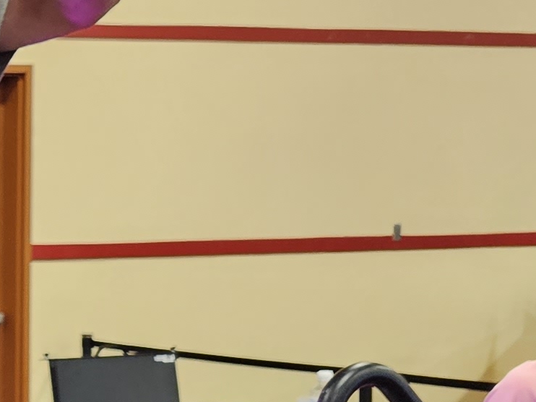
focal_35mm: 124
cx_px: -704
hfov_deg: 12.7
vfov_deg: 11.9
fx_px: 1919
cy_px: 309
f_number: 1.7
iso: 320
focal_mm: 6.3
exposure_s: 1/60
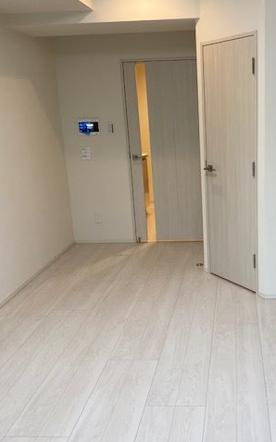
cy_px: 221
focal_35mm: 37
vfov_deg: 52.8
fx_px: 445
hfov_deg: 33.8
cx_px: 206
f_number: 1.8
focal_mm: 4.25
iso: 64
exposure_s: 1/100
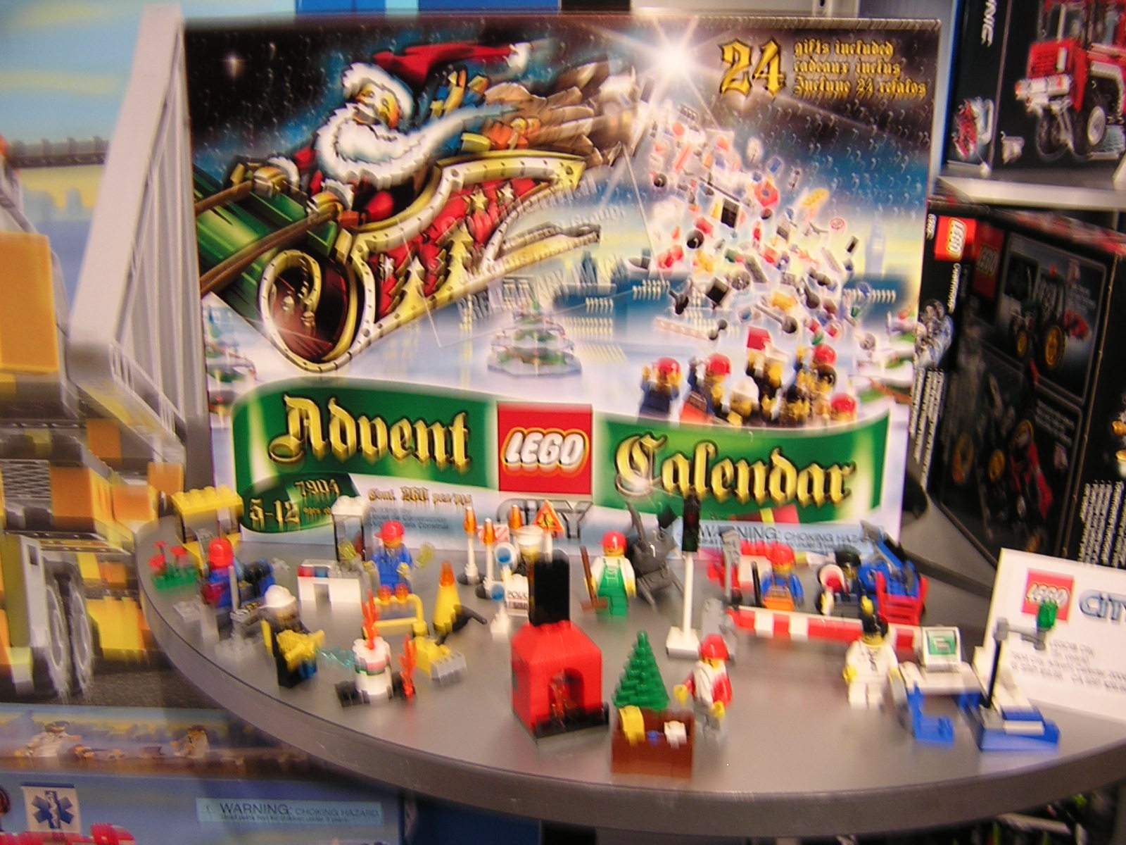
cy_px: 422
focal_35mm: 36
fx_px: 1171
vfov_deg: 39.7
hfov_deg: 51.4
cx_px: 563
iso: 100
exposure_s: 1/7.7
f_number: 2.6
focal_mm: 4.7
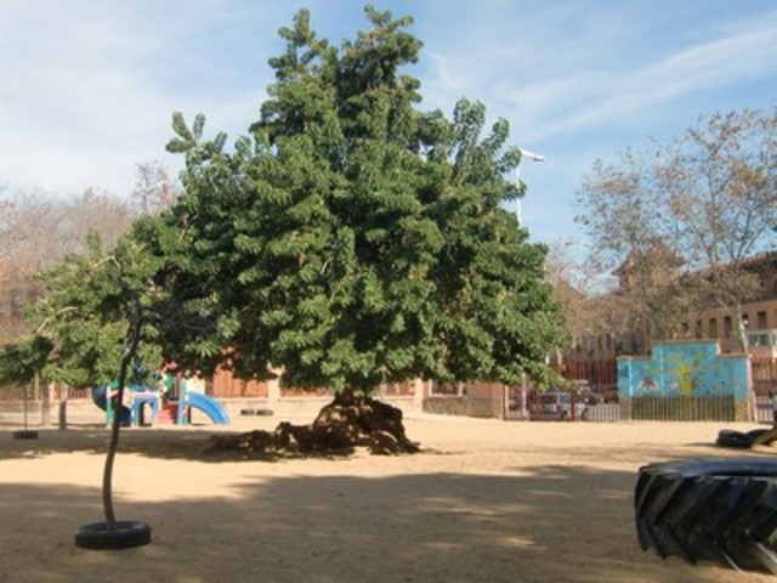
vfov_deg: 36.0
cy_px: 292
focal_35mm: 40
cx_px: 388
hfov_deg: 46.8
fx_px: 898
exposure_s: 1/400
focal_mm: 7.1
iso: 64
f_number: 3.8
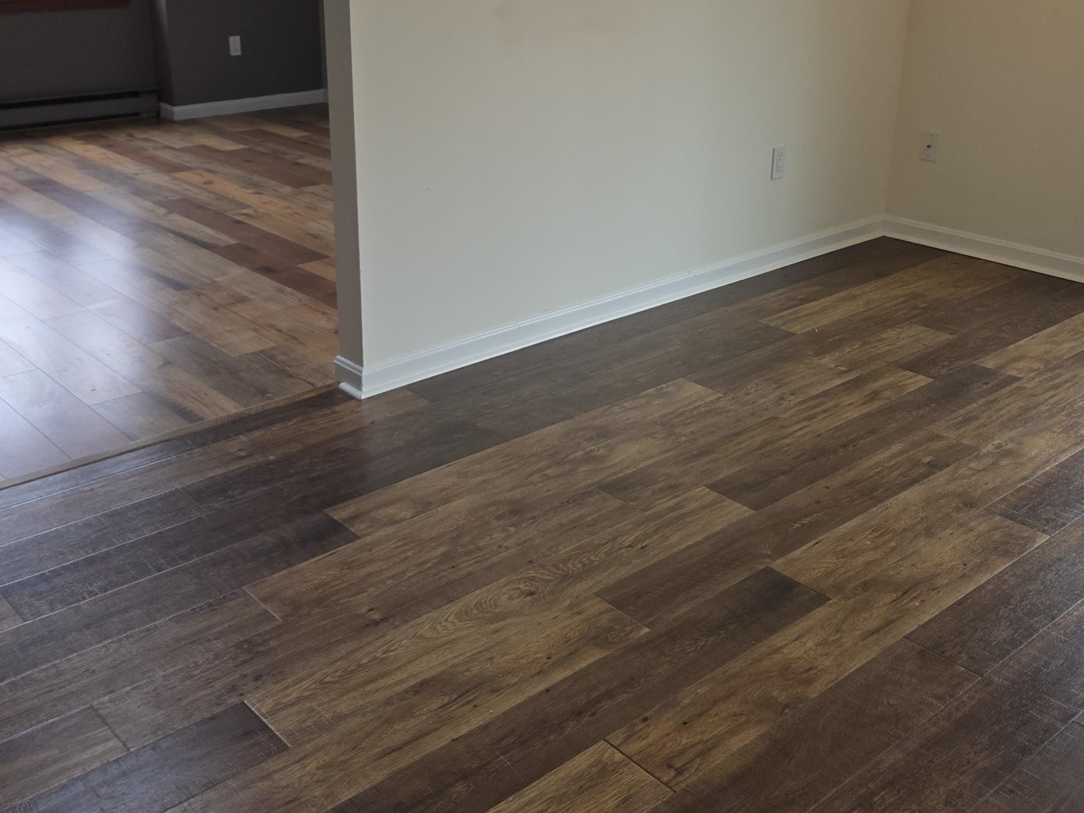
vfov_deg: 37.4
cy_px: 283
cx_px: 526
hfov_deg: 49.0
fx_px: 1190
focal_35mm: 38
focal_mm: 5.4
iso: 50
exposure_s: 1/120
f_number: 1.8
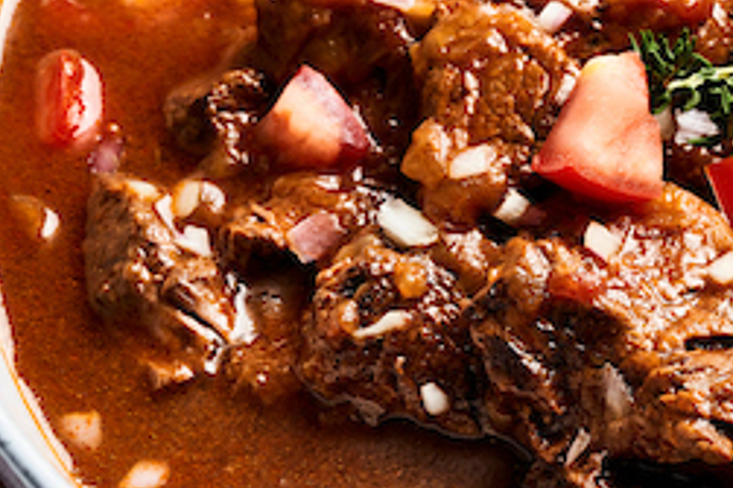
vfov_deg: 6.4
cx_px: 824
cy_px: 108
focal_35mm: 215
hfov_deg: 9.5
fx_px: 4375
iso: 320
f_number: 11
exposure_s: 1/125
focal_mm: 90
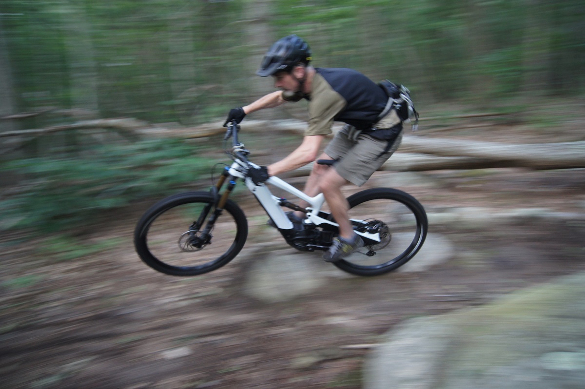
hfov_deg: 67.4
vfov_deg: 47.9
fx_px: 438
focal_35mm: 27
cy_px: 194
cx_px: 292
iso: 400
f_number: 3.5
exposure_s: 1/30
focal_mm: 18
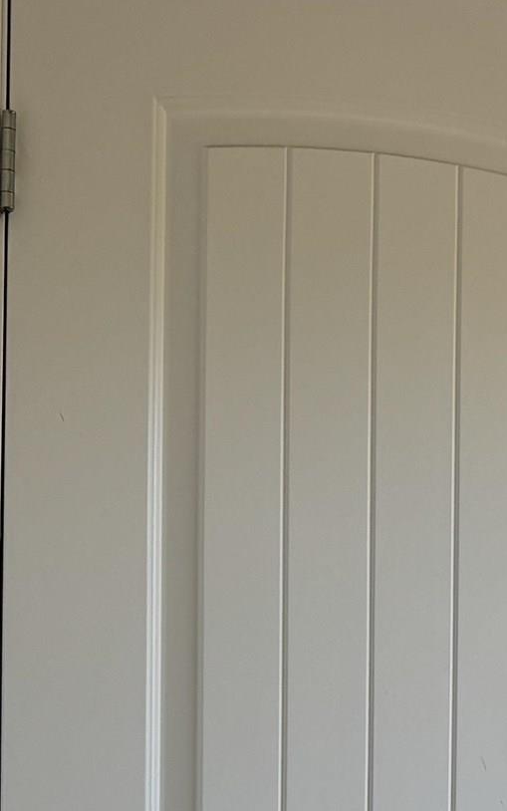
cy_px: 987
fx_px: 2122
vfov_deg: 20.2
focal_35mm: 96
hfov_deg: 12.6
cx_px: 877
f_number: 1.78
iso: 80
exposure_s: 1/259
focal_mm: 6.76
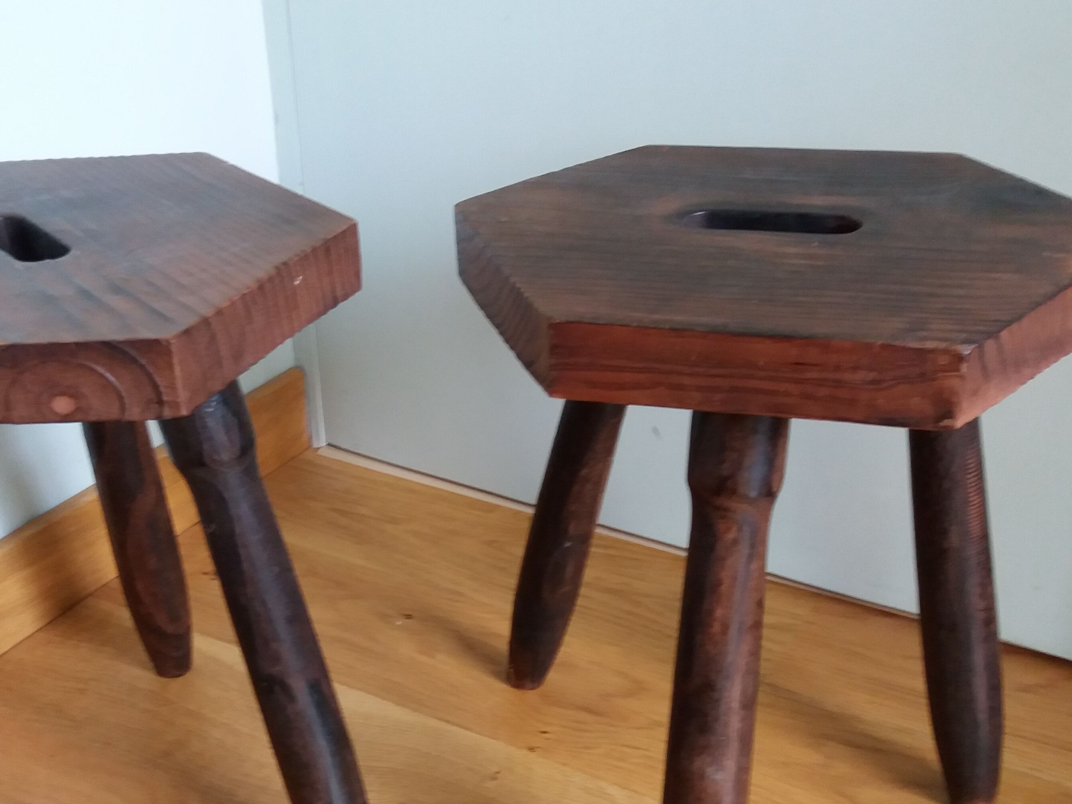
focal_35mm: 43
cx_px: 428
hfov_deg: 43.6
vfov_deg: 33.2
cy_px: 554
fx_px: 1332
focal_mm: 3.7
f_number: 1.9
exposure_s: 1/17
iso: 160
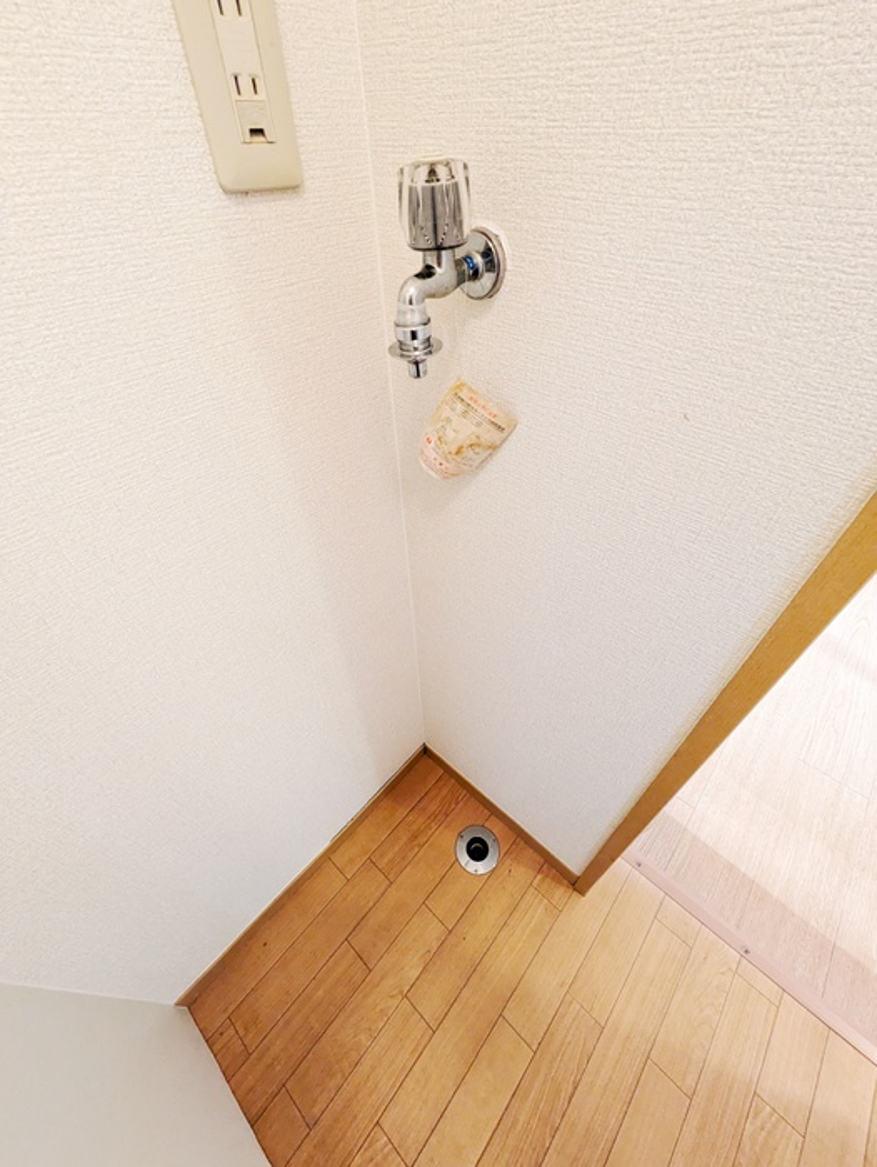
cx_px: 438
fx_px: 472
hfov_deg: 85.7
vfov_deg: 102.0
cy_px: 584
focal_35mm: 14
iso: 632
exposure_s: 1/40
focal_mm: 1.83
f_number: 2.2
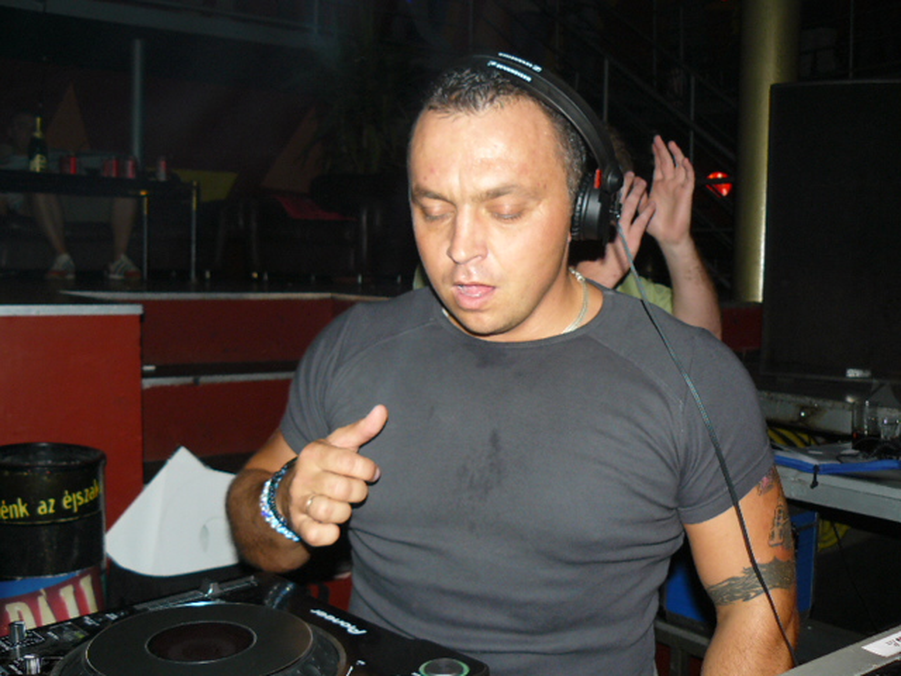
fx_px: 937
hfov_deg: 51.4
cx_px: 450
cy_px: 338
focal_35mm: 36
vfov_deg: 39.7
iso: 100
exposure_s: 1/30
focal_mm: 6
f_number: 2.8
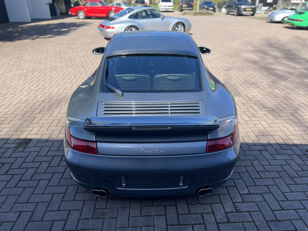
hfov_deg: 67.3
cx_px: 154
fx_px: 231
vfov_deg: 53.1
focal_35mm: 26
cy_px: 116
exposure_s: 1/1449
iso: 50
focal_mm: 5.7
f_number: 1.5
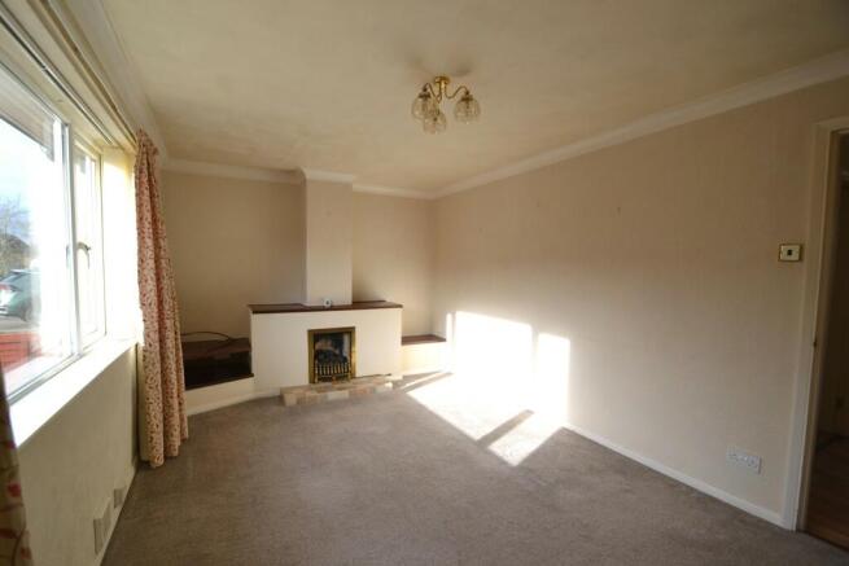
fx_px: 354
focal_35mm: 15
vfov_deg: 77.4
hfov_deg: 100.4
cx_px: 424
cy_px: 283
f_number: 5.6
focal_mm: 10
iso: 110
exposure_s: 1/125
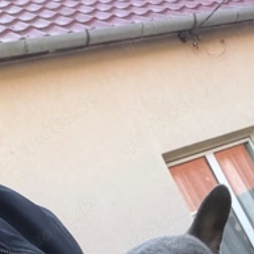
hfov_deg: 30.6
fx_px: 457
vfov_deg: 29.5
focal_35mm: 55
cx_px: 187
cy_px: 241
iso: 80
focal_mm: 2.71
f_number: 1.9
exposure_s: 1/202
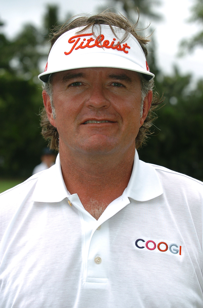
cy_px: 154
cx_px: 102
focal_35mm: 120
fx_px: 1022
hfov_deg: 11.3
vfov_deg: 17.1
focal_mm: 80
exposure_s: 1/250
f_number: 7.6
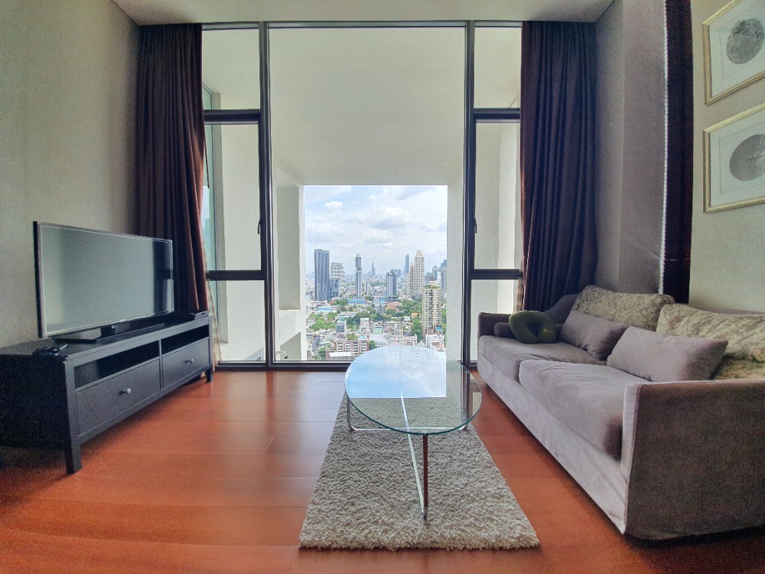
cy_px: 287
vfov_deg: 89.9
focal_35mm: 13
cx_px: 382
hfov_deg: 106.2
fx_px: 287
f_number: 2.2
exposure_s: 1/203
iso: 50
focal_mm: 1.8
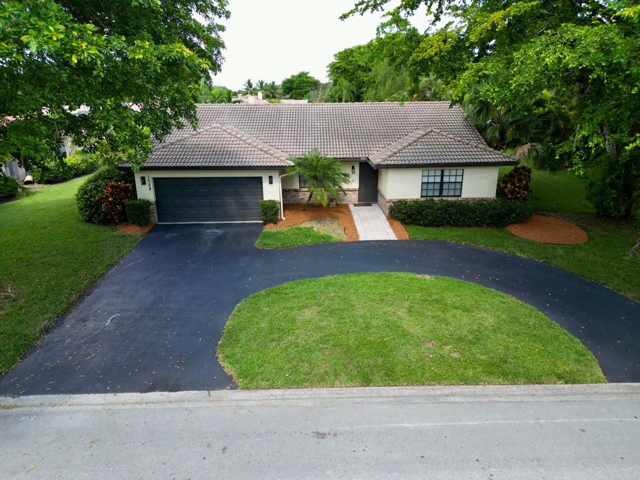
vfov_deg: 56.8
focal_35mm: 24
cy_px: 240
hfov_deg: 71.6
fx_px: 444
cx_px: 320
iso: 120
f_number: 1.7
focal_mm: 6.72
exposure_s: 1/640
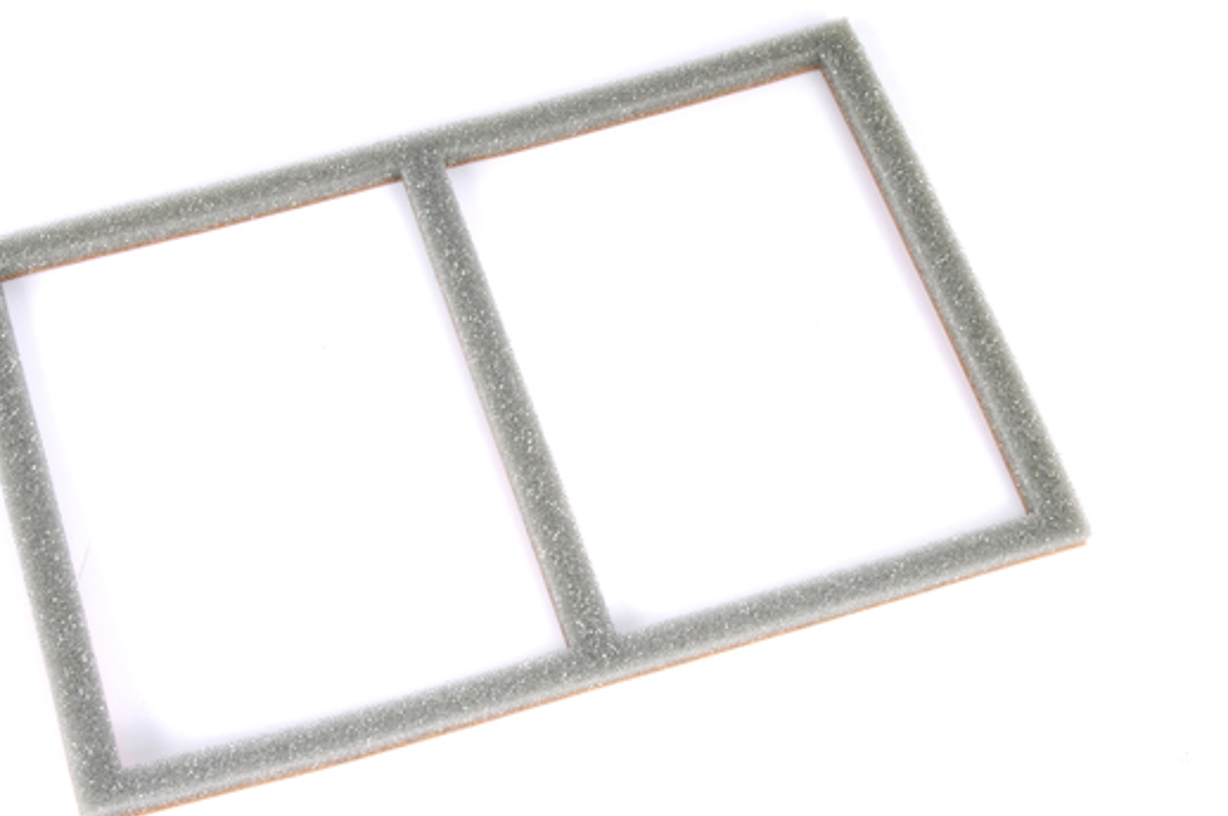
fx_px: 2146
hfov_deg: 31.9
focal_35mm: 63
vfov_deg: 21.5
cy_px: 419
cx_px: 503
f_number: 25
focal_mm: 34
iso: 320
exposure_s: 1/200
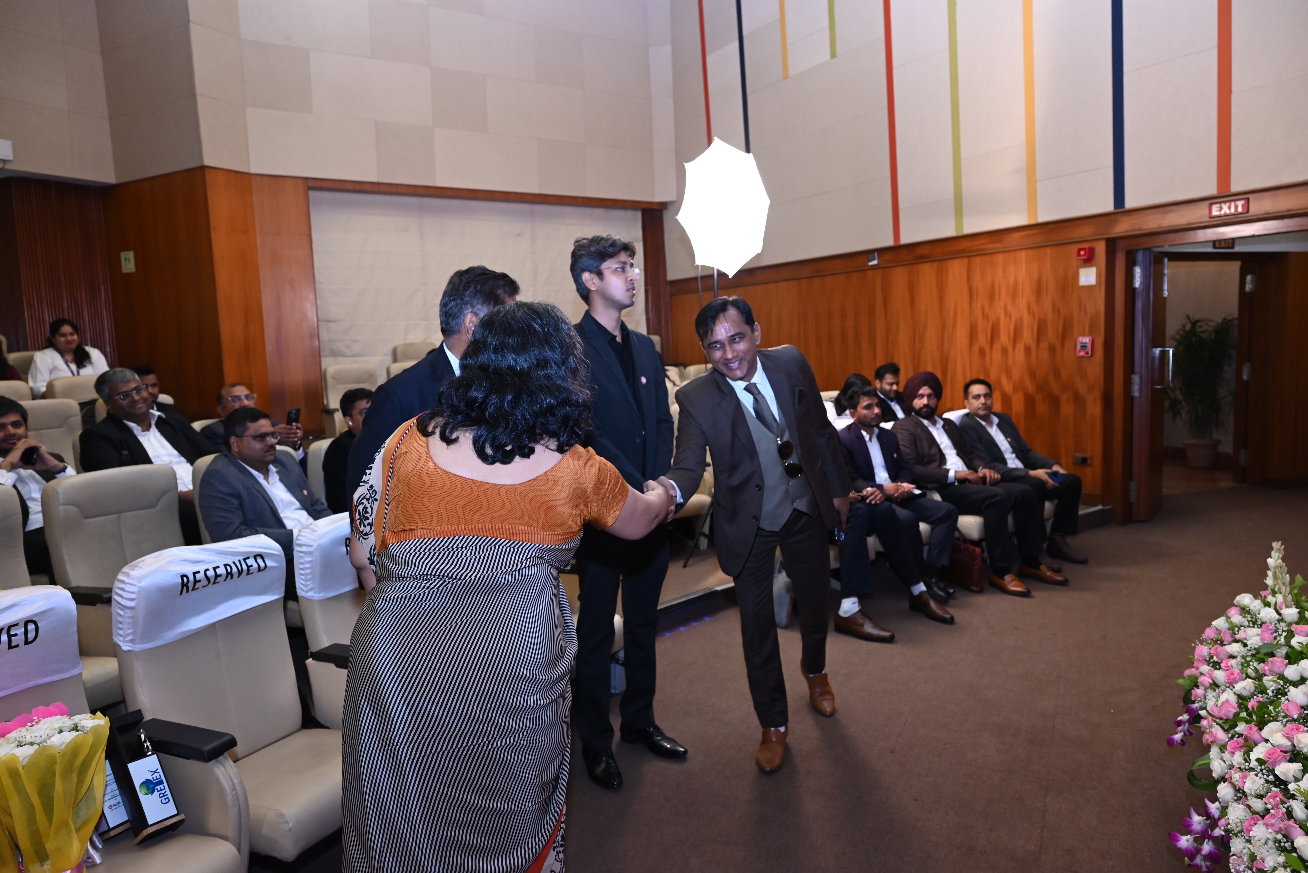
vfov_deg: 53.2
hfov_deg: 73.7
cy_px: 436
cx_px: 654
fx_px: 872
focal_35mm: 24
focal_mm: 24
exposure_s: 1/125
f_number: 5
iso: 1250
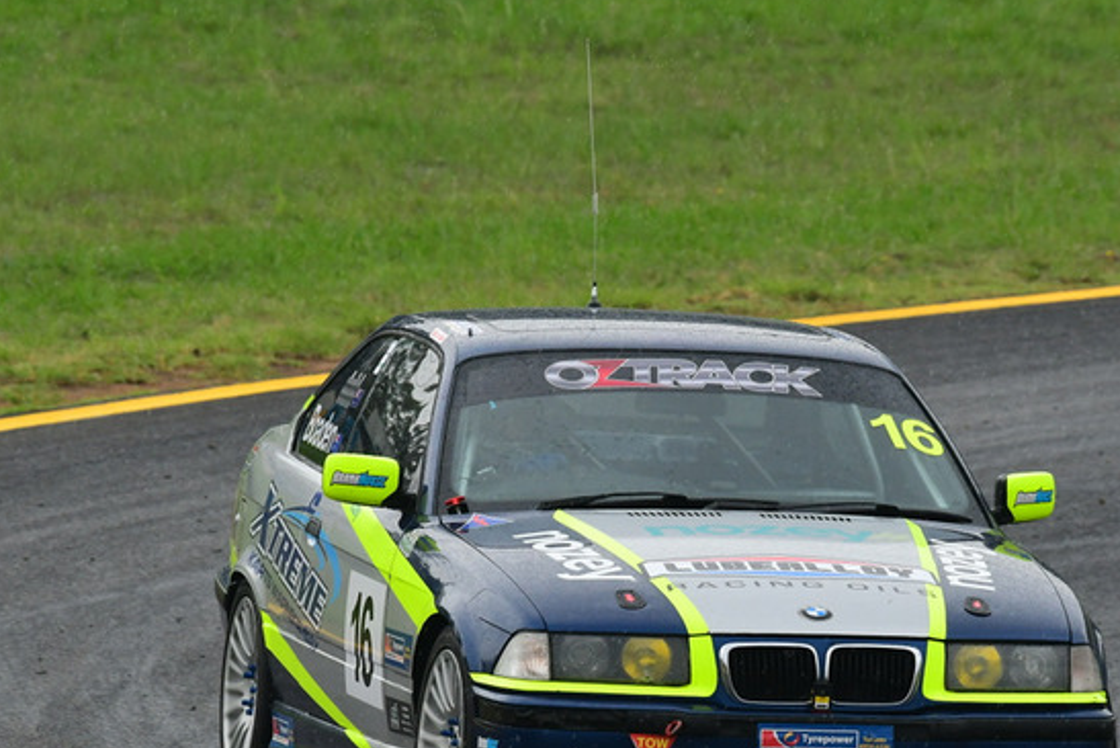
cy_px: 469
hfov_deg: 2.4
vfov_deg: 1.6
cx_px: 647
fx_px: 27290
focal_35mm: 877
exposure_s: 1/640
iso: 1000
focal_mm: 400
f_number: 11
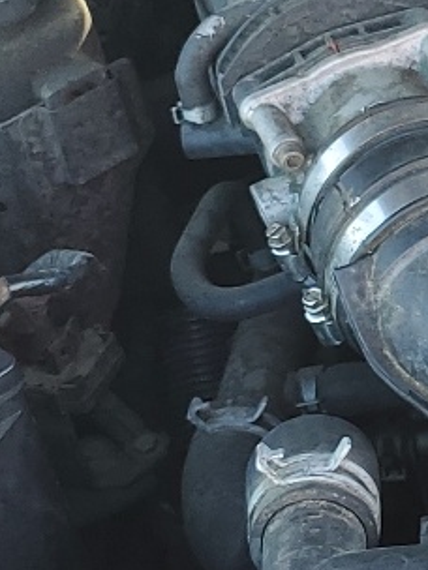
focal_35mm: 137
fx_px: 2259
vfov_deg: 14.4
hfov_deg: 10.0
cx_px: 864
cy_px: 154
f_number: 1.5
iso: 50
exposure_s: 1/147
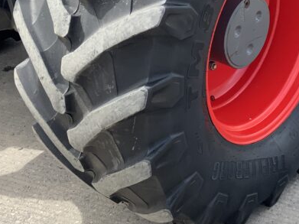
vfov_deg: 18.9
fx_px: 656
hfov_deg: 25.3
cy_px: 9
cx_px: 227
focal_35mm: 76
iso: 16
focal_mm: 3
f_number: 1.8
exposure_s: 1/461
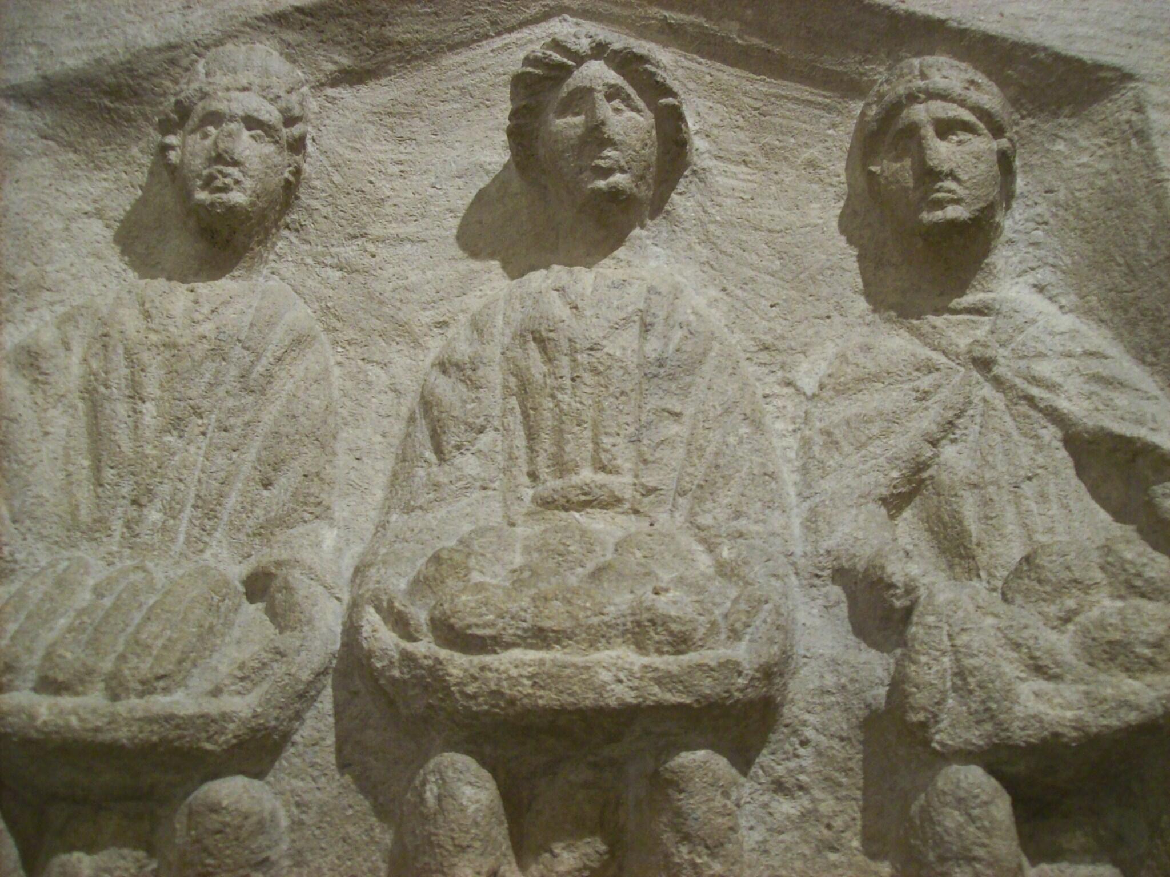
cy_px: 438
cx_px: 585
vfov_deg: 39.7
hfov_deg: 51.4
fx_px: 1217
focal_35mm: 36
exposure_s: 1/8
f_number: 2.7
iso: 200
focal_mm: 6
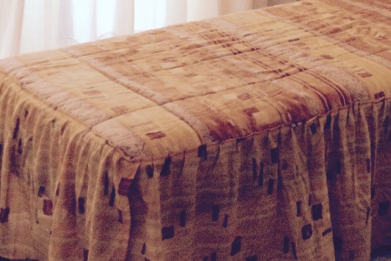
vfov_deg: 13.3
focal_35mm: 99
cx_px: 384
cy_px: -96
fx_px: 1075
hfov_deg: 20.0
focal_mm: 4.28
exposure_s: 1/60
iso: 64
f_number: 2.4
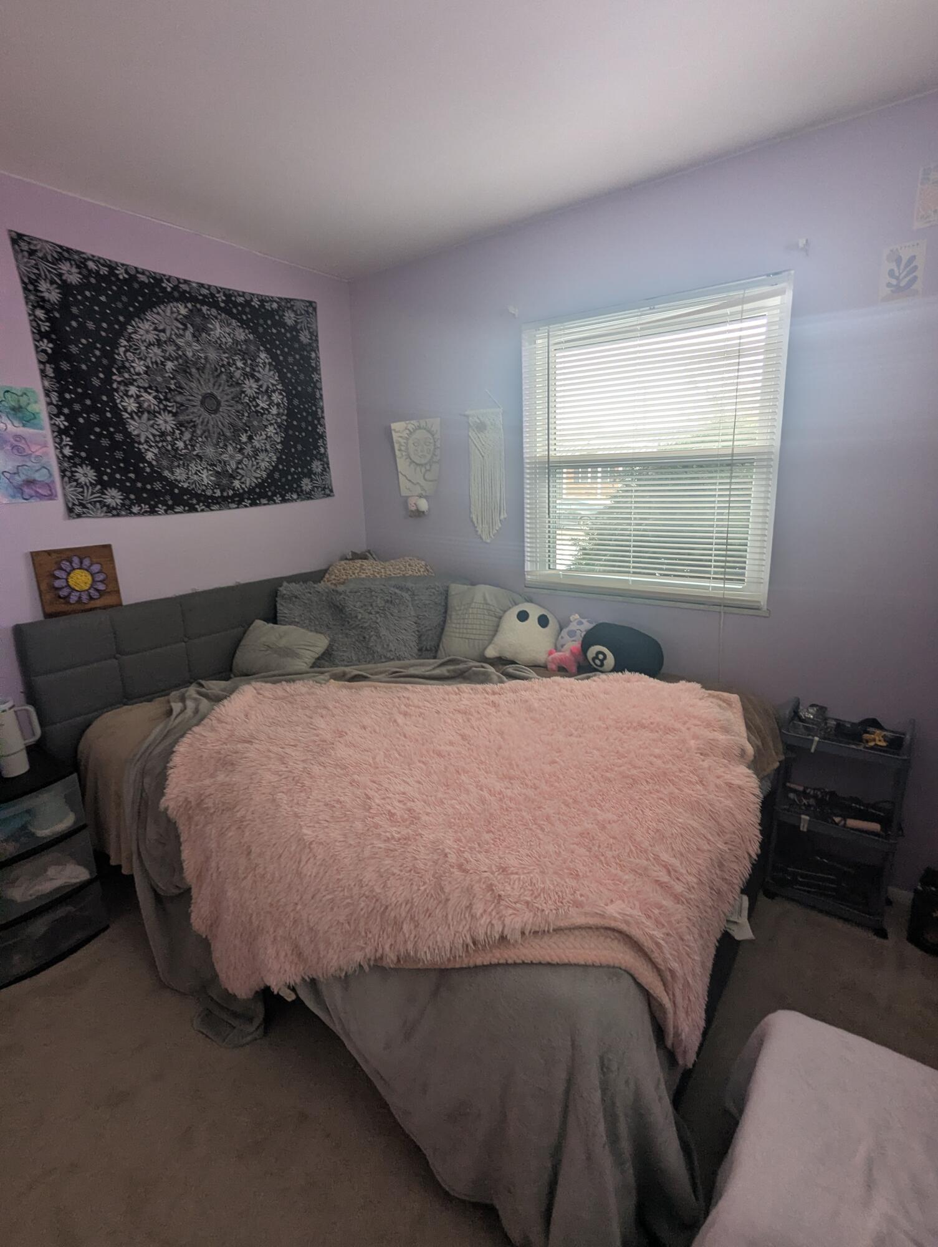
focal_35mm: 16
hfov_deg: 78.2
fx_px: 577
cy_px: 624
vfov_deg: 94.4
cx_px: 469
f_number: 2.2
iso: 64
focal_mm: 2.35
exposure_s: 1/77.9
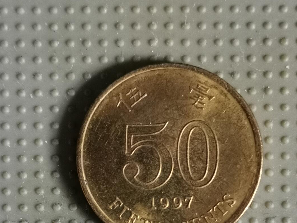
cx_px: 157
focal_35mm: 89
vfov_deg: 16.2
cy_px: 229
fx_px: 764
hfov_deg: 22.0
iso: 160
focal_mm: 4.75
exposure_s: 1/45
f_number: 1.8
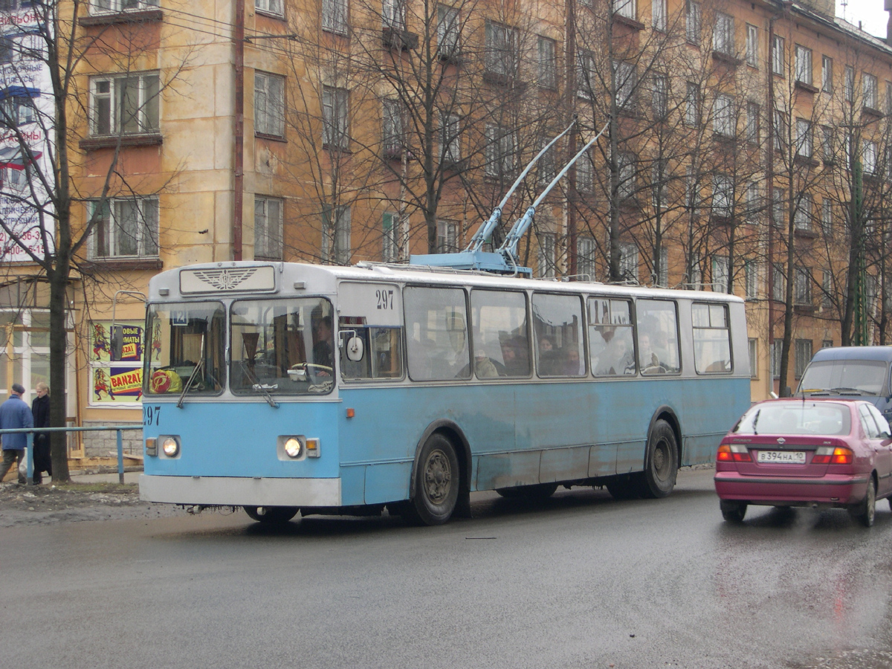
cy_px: 334
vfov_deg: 19.1
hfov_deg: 25.3
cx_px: 446
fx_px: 1984
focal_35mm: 77
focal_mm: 16.3
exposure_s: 1/122
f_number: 4
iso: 100
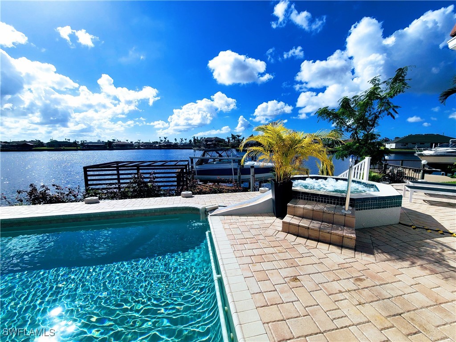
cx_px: 228
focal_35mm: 13
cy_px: 171
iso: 50
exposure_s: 1/4397
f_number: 2.2
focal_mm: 2.2
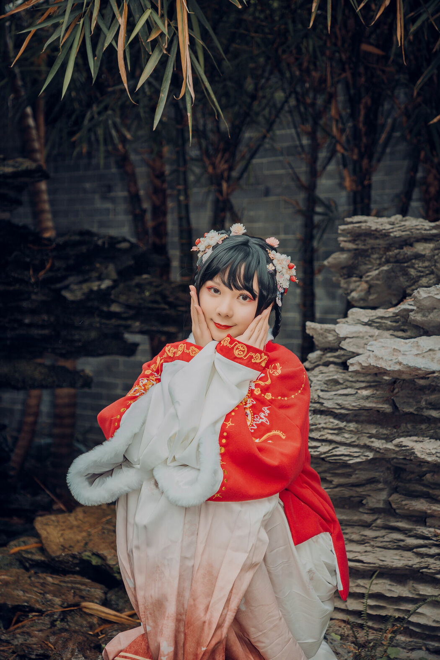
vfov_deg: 26.0
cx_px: 220
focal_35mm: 78
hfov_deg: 17.5
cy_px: 330
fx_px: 1430
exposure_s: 1/100
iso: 400
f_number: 4
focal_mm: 78
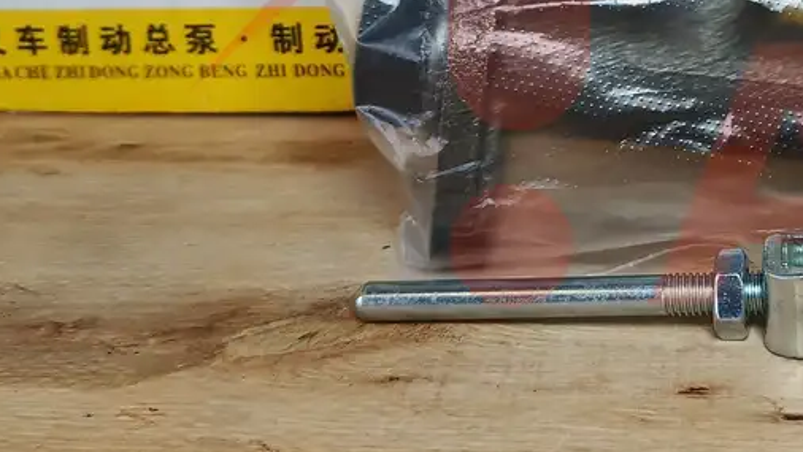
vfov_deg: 18.4
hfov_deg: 32.0
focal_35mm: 62
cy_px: -92
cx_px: 736
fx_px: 1321
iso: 55
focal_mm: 5.24
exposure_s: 1/100
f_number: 1.7
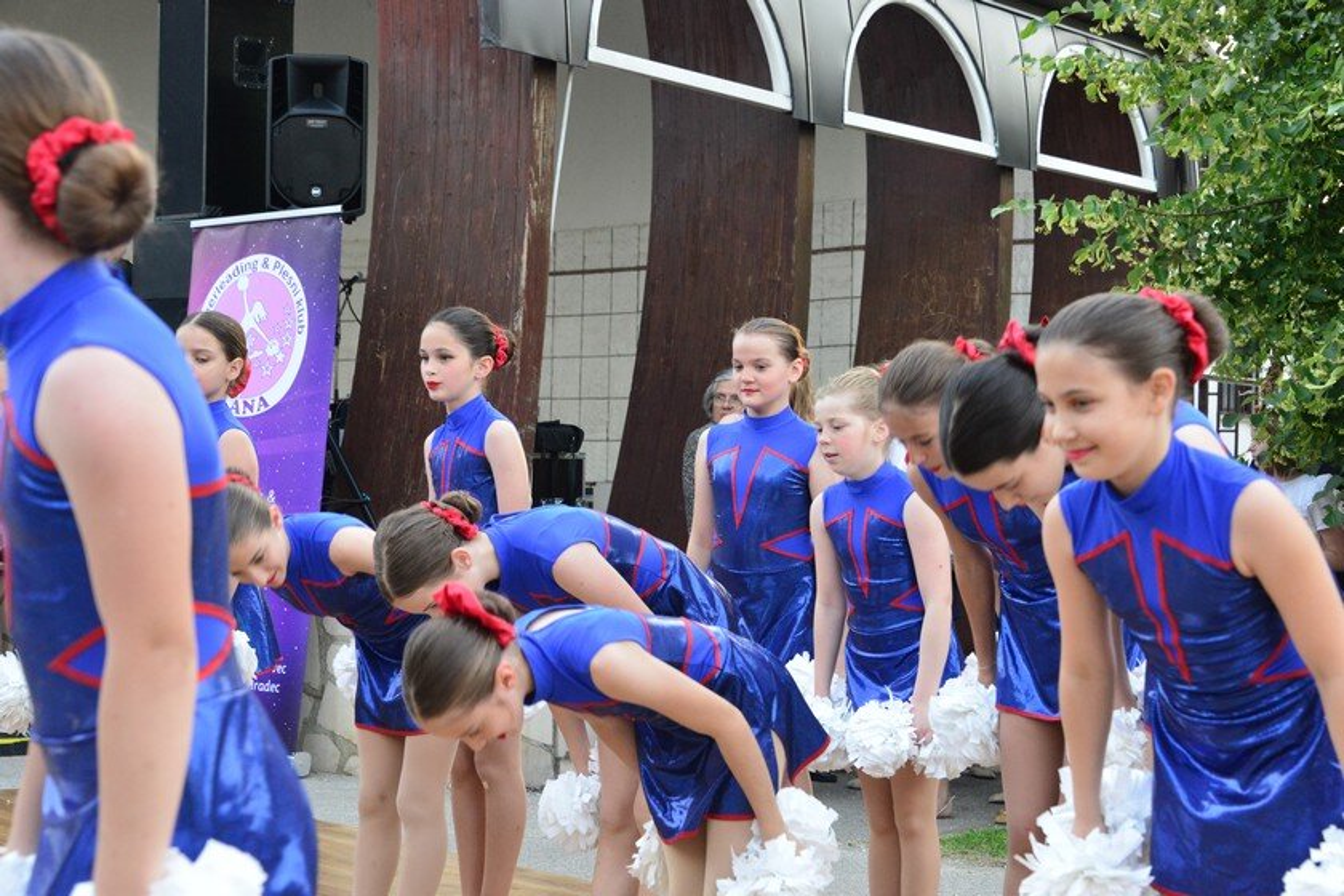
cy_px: 448
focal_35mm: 65
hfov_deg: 31.0
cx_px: 672
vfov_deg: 20.9
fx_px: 2426
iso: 4000
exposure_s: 1/200
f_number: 7.1
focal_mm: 65
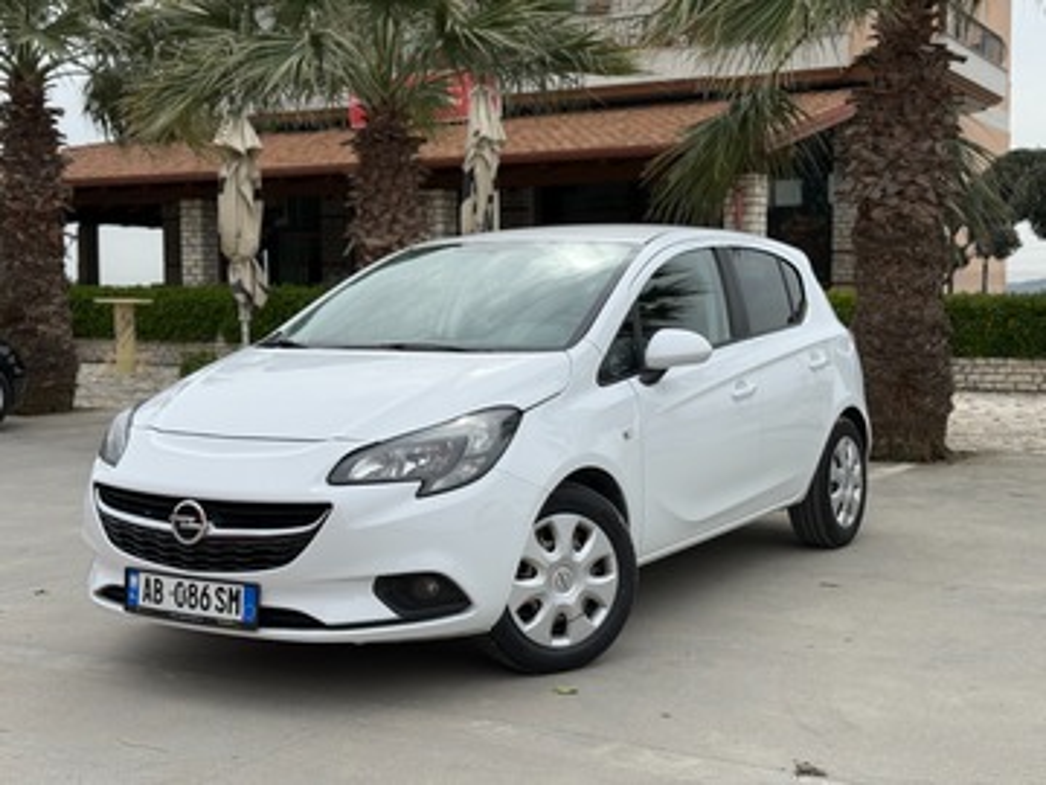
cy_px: 392
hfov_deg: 39.7
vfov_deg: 30.3
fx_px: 1450
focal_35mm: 48
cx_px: 523
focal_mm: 6.76
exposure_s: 1/4587
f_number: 1.78
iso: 64
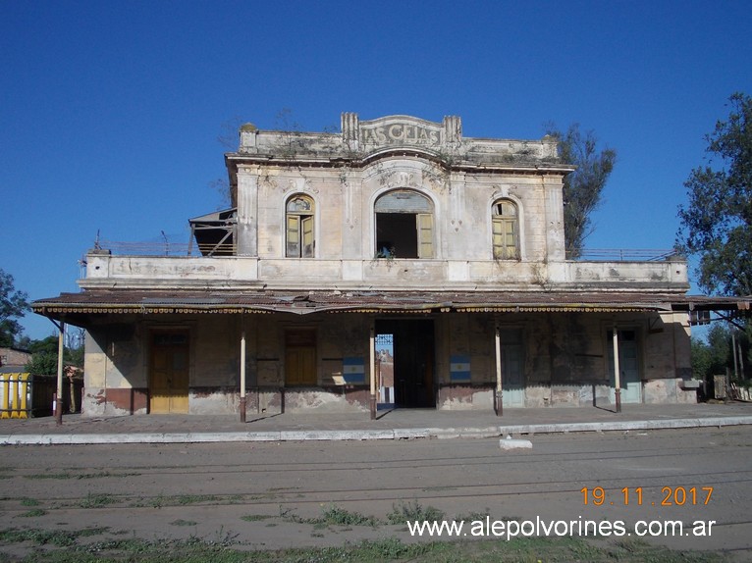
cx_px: 376
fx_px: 825
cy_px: 282
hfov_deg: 49.0
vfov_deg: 37.7
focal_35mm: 38
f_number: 6.2
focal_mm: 5.3
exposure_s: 1/500
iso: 80
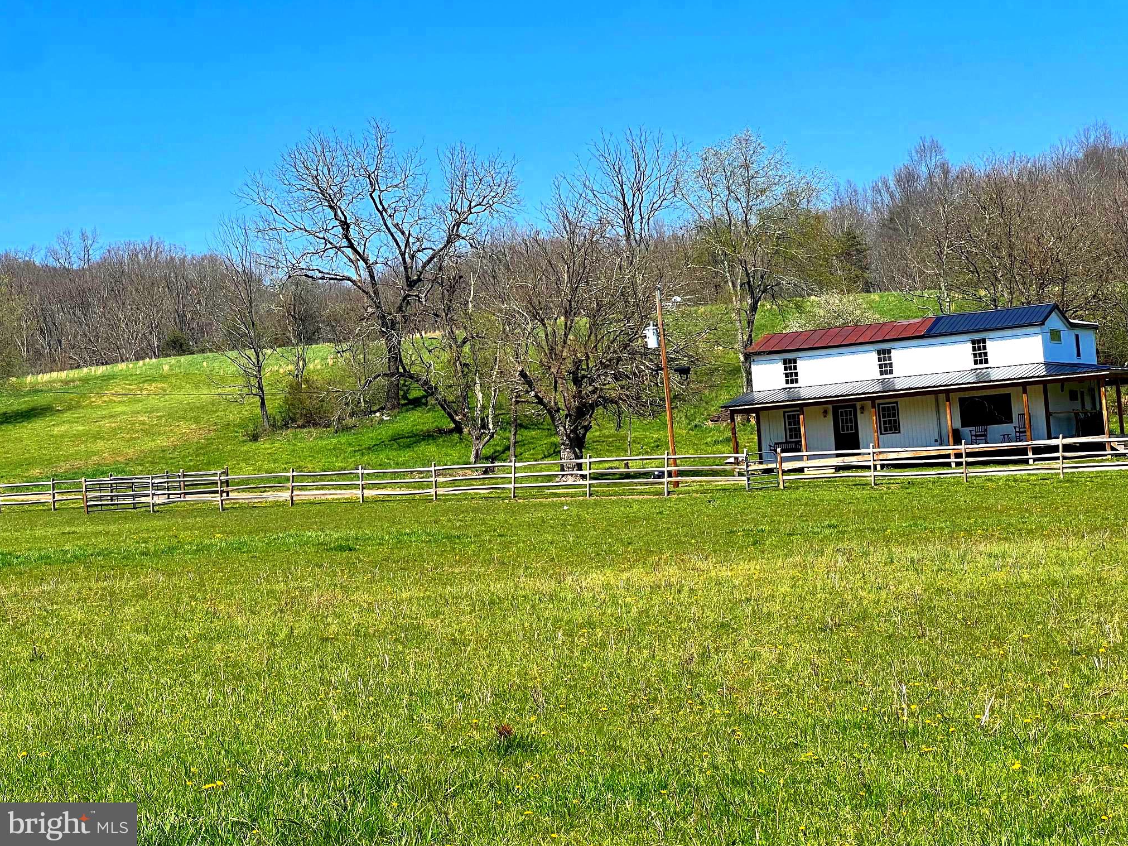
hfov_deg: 25.0
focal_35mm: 78
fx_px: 2541
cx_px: 569
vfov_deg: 18.9
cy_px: 420
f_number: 2.8
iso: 32
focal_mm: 9
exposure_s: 1/686
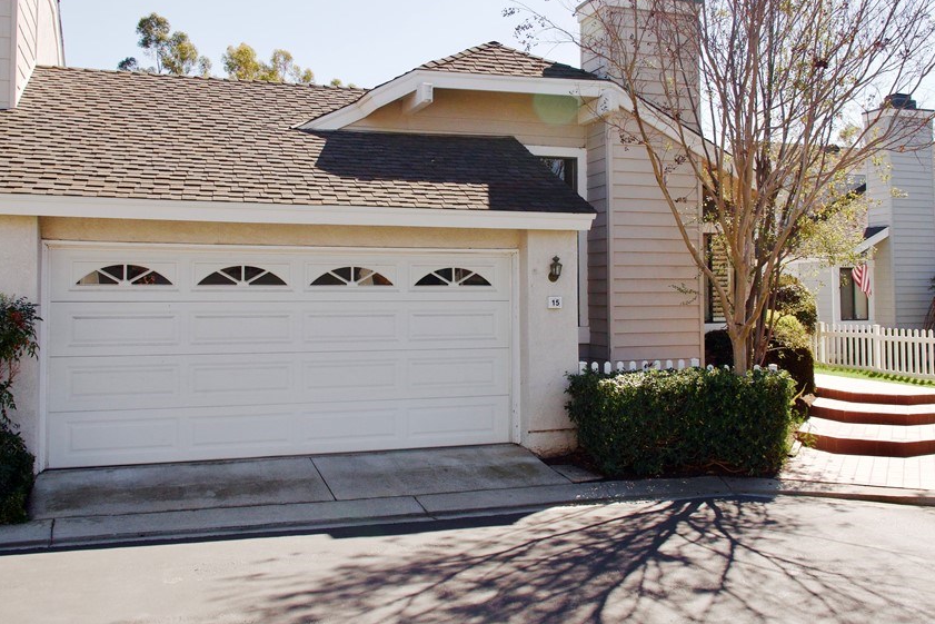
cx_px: 491
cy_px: 251
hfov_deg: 50.7
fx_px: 987
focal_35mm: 38
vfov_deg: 35.0
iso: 500
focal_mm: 14
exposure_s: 1/2000
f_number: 5
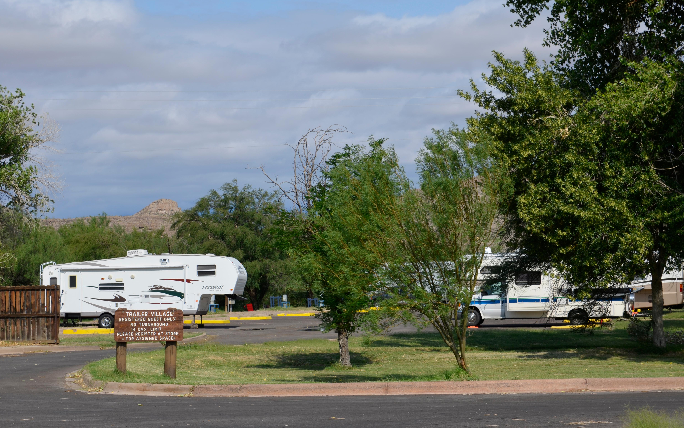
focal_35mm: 95
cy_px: 214
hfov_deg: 21.9
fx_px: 1771
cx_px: 343
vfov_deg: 13.8
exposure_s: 1/320
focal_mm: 62
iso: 100
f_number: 9
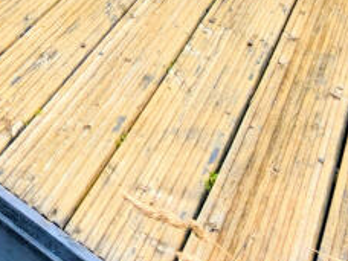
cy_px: -312
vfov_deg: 16.7
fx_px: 543
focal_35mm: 54
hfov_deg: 22.4
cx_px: -267
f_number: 1.95
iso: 39
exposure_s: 1/1779
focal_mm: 2.23
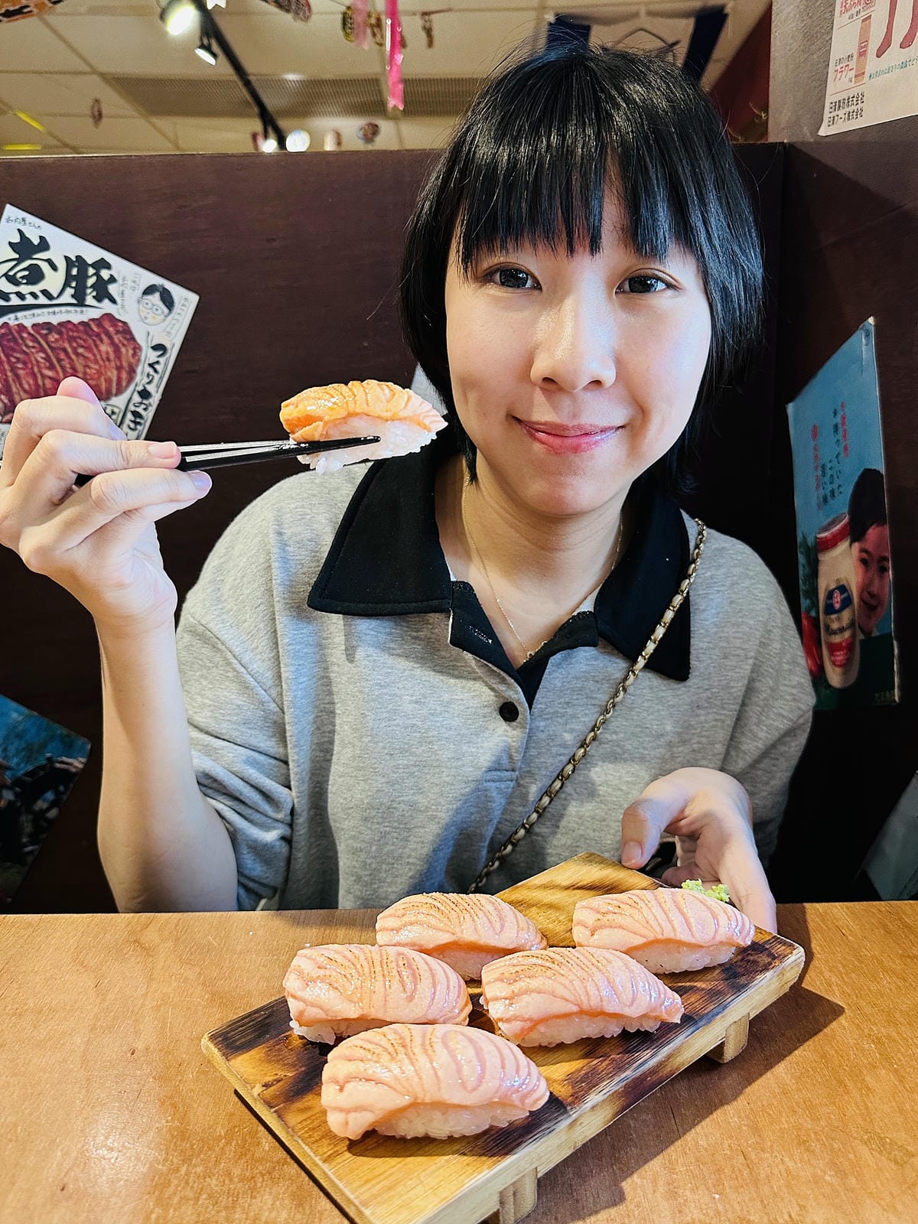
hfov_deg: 56.8
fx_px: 849
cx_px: 459
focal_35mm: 24
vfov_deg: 71.6
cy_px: 612
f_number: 1.78
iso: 250
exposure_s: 1/60
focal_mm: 6.86
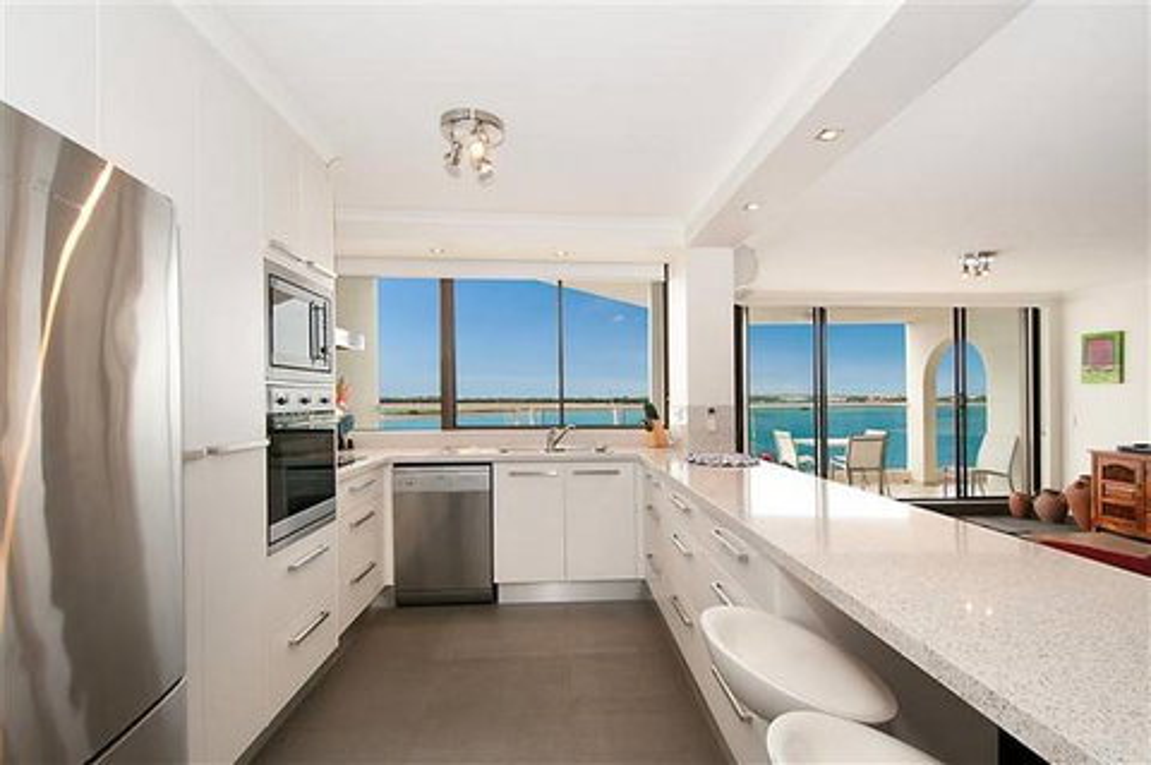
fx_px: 527
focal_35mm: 16
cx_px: 576
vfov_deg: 71.9
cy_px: 382
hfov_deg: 95.0
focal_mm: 11
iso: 640
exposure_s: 1/125
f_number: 9
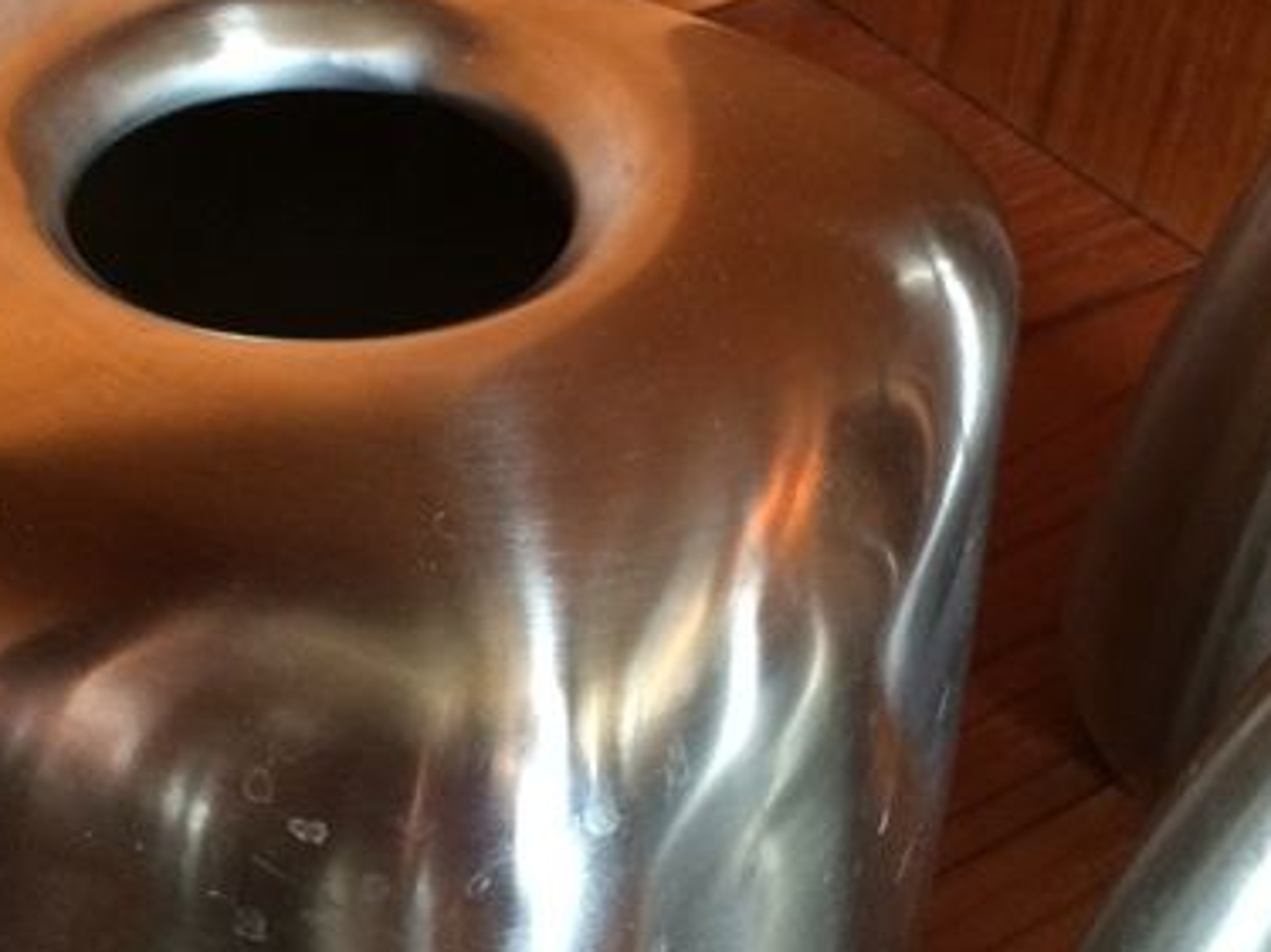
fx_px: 2643
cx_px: 451
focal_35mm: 72
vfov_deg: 20.4
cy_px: 476
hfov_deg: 26.9
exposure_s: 1/30
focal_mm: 4.12
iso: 200
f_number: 2.2
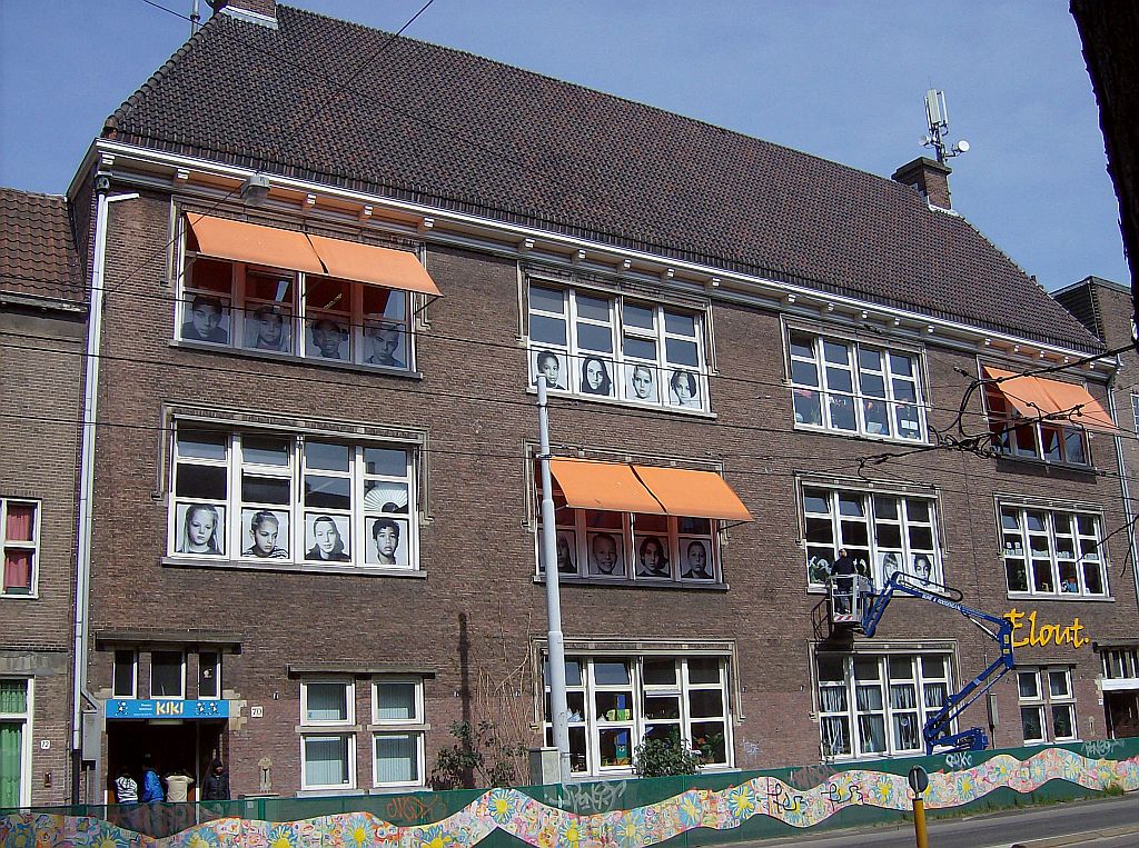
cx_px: 570
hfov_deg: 51.5
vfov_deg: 39.5
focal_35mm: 36
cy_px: 424
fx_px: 1182
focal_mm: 6
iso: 100
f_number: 4.7
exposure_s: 1/962
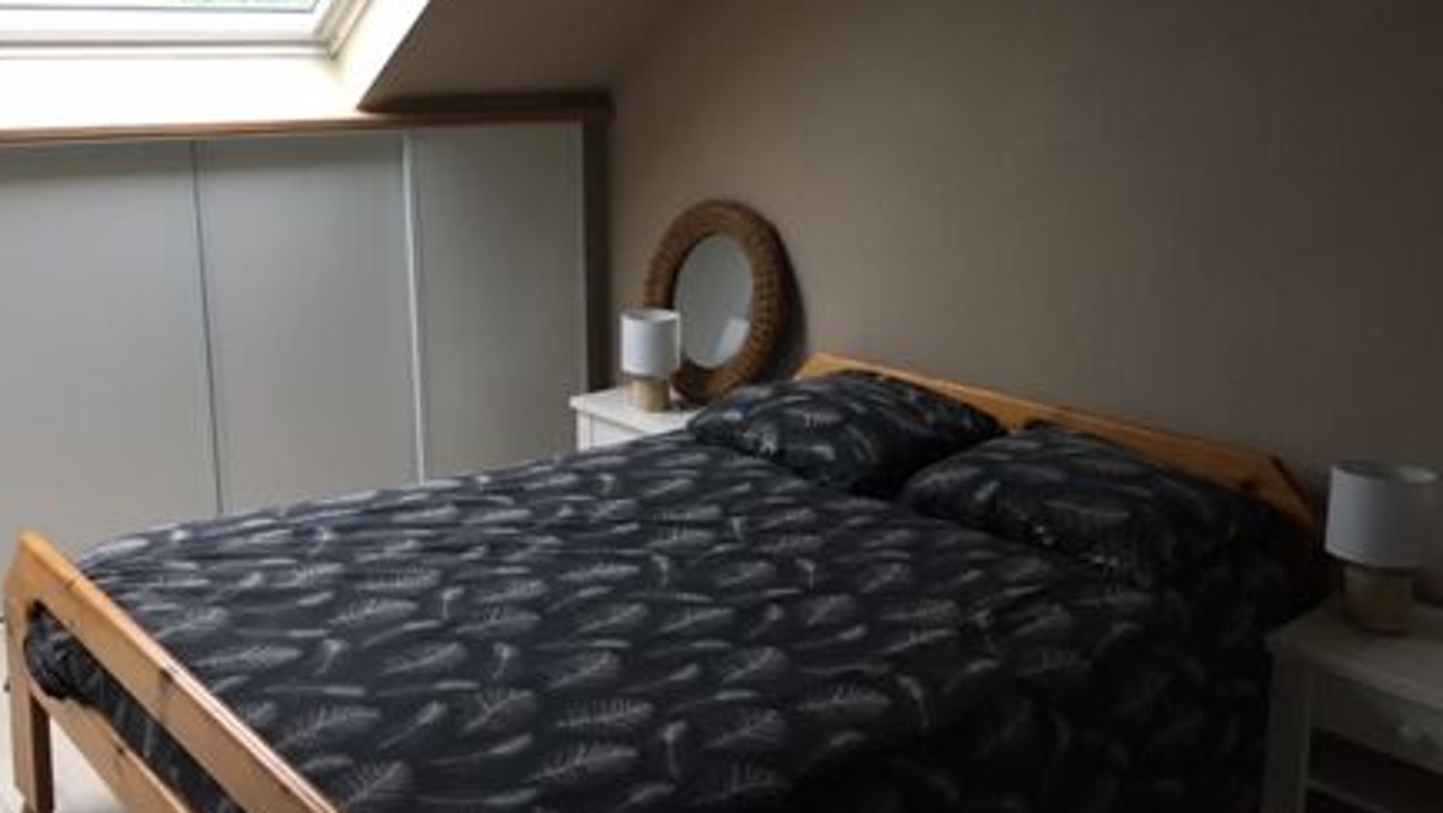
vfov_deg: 33.7
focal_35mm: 35
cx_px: 697
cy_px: 340
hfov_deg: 56.6
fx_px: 1340
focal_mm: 4.15
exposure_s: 1/33
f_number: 2.2
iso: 200
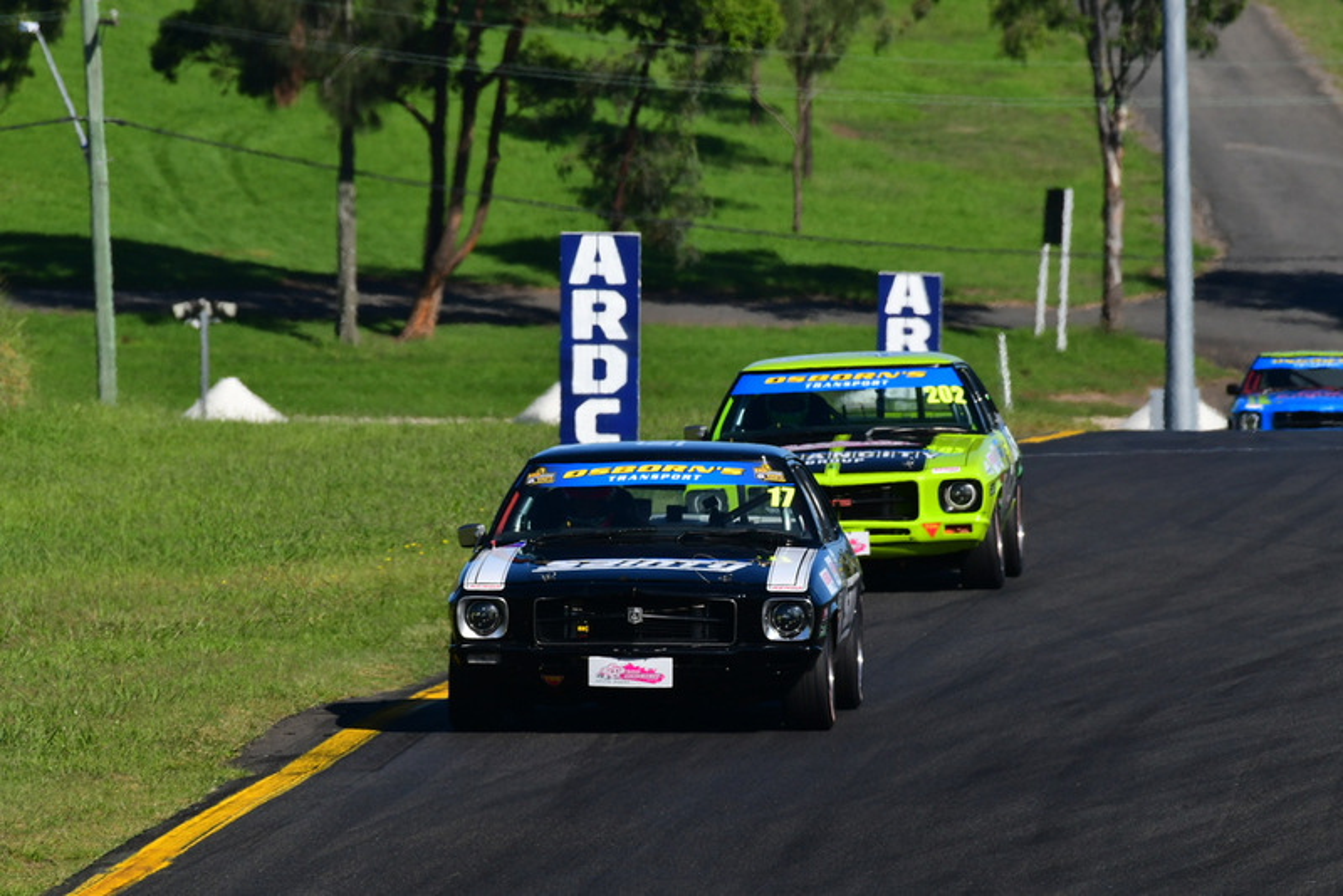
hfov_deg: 3.3
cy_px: 448
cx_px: 672
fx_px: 23510
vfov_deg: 2.2
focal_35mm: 630
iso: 400
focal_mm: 420
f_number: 13
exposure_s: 1/640
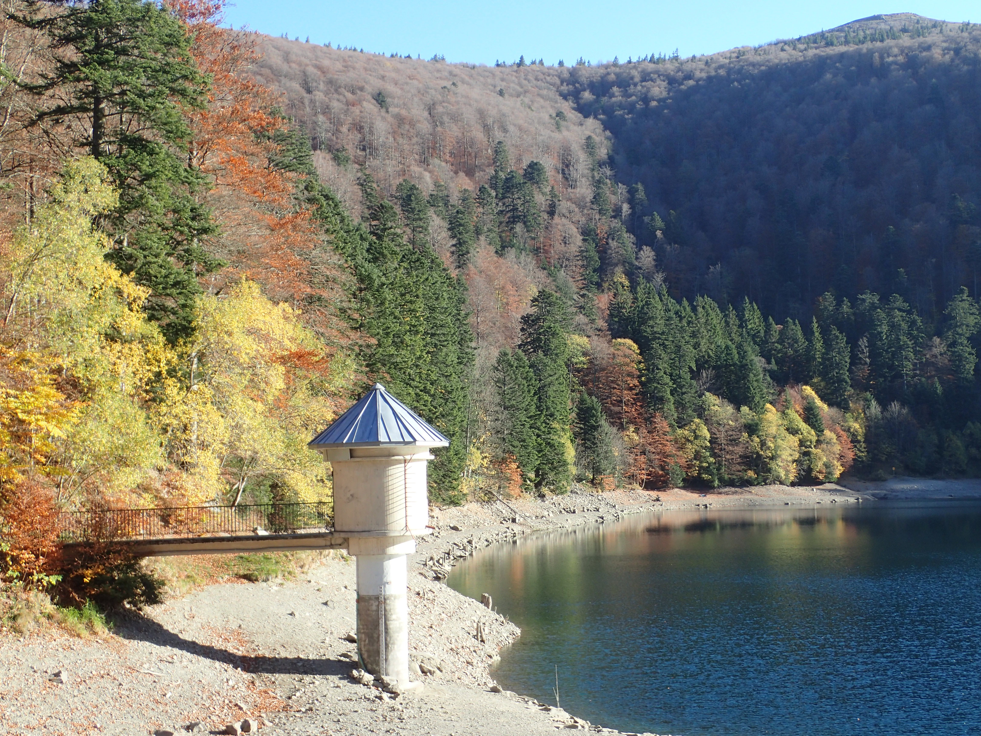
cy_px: 368
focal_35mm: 46
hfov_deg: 41.2
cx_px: 490
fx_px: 1304
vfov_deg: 31.5
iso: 100
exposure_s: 1/200
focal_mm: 8.41
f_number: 4.5
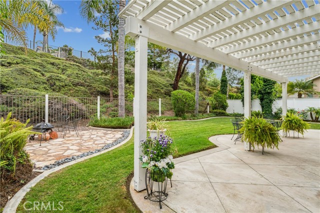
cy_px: 106
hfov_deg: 89.4
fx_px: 162
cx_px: 160
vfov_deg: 66.7
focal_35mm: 18
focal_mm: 18.2
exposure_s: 1/10
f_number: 22
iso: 100
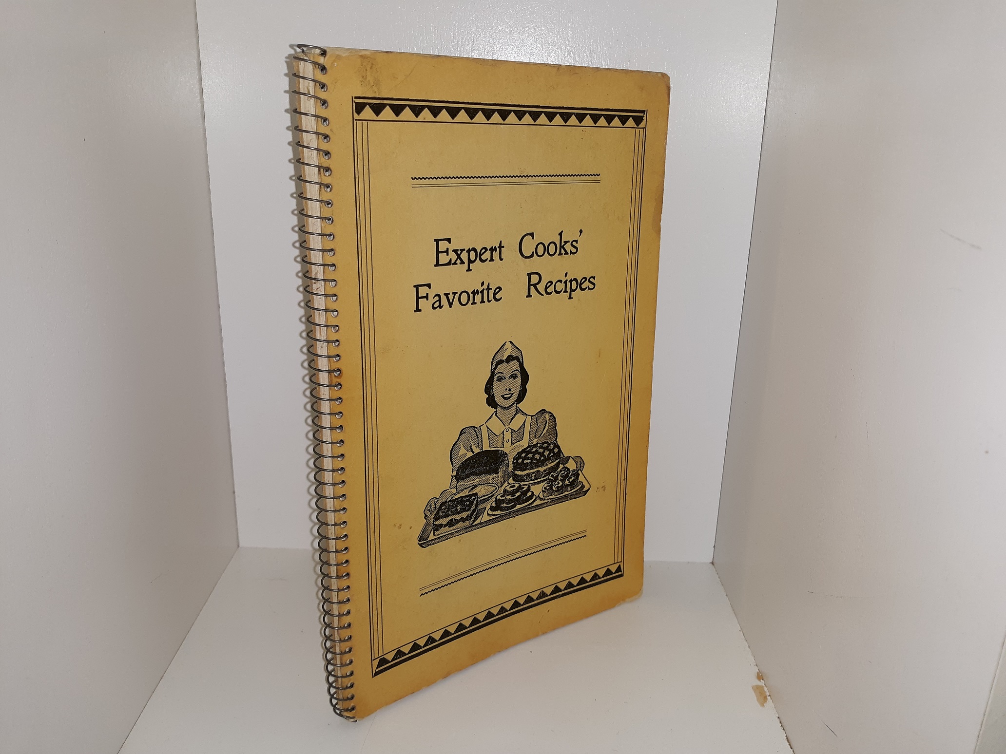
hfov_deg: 63.4
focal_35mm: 28
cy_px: 377
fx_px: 814
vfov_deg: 49.7
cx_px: 503
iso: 40
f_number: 1.7
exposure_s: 1/169
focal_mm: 3.7
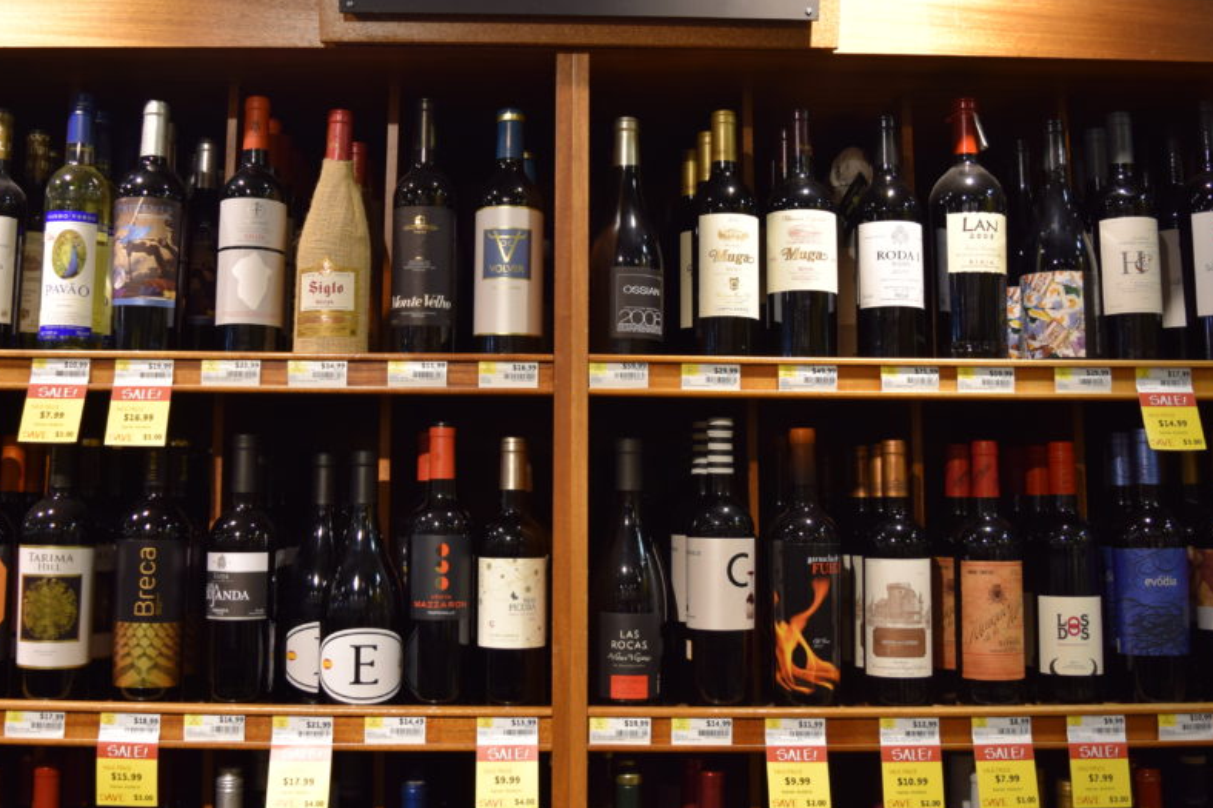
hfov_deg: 49.5
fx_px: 1314
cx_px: 570
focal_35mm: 39
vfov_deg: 34.1
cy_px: 316
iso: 400
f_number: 4.5
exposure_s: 1/80
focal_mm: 20
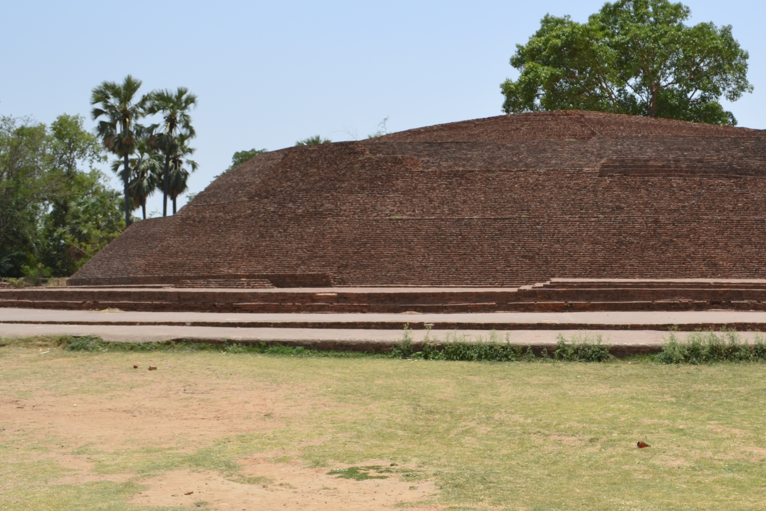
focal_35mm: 47
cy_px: 210
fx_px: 1000
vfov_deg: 28.6
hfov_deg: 40.6
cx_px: 588
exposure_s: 1/250
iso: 100
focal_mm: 18
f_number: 8
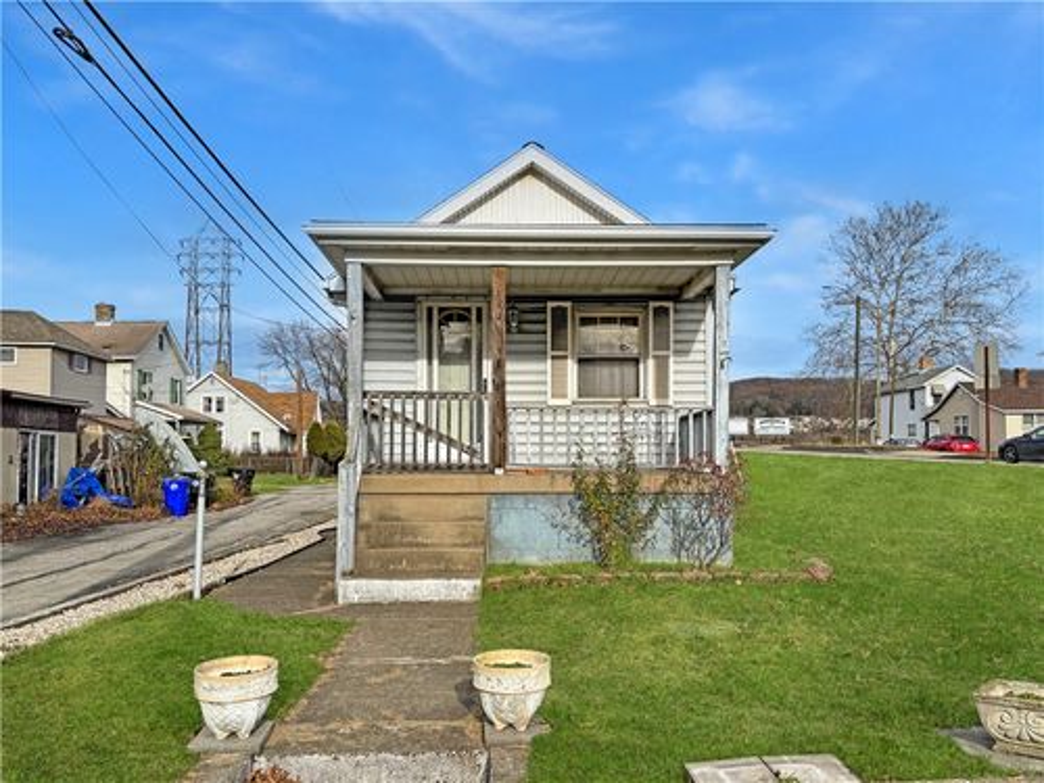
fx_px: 784
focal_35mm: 26
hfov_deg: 67.3
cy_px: 392
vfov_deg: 53.1
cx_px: 522
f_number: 1.6
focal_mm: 5.96
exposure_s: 1/3311
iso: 50
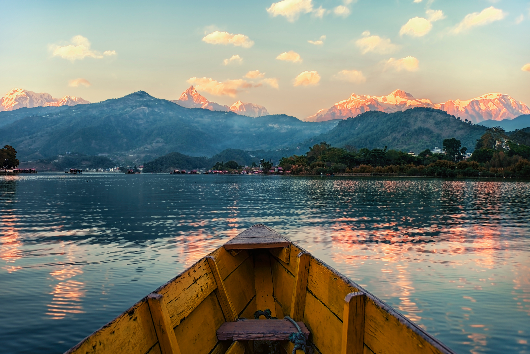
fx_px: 427
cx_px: 258
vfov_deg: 45.0
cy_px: 183
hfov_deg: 63.6
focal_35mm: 29
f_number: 3.5
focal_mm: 28
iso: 64
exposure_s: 1/25
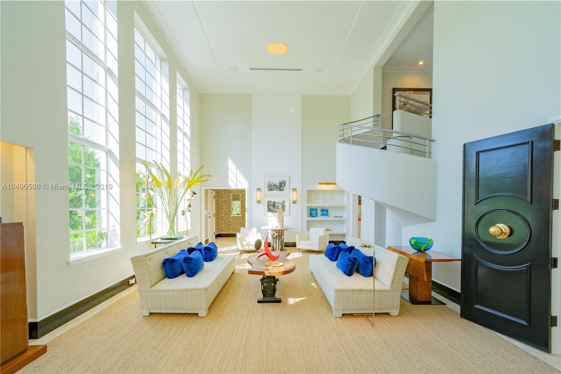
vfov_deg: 77.3
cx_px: 280
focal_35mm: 15
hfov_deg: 100.4
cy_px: 187
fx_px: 234
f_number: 11
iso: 200
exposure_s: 1/20
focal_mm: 15
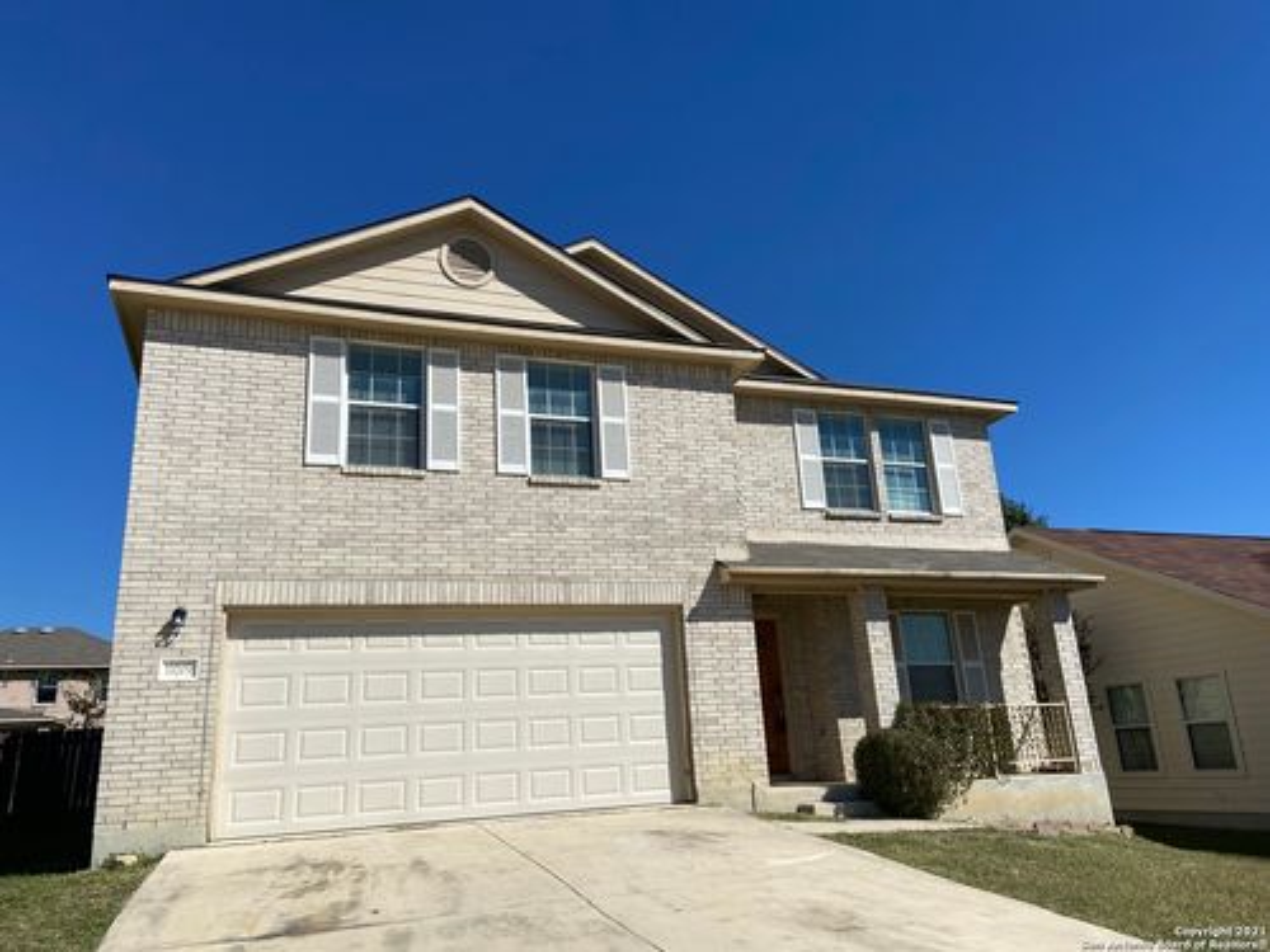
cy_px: 476
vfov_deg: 53.1
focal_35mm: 26
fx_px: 954
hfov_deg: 67.3
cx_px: 635
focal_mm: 4.25
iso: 32
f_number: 1.8
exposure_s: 1/5747
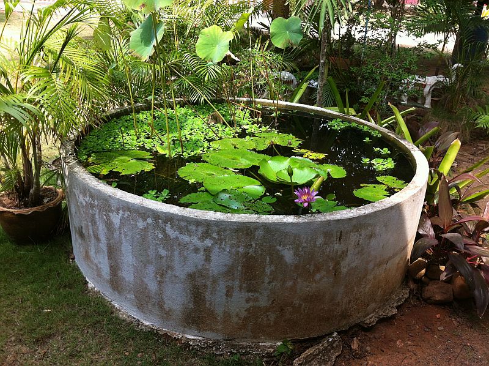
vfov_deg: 40.6
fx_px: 494
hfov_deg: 52.7
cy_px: 183
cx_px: 244
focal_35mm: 35
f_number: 2.8
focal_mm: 3.85
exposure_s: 1/168
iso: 80
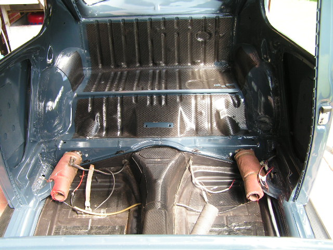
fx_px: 366
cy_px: 125
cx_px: 166
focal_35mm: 38
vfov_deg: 37.7
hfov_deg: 49.0
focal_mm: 6.3
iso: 50
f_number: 3.2
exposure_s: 1/50
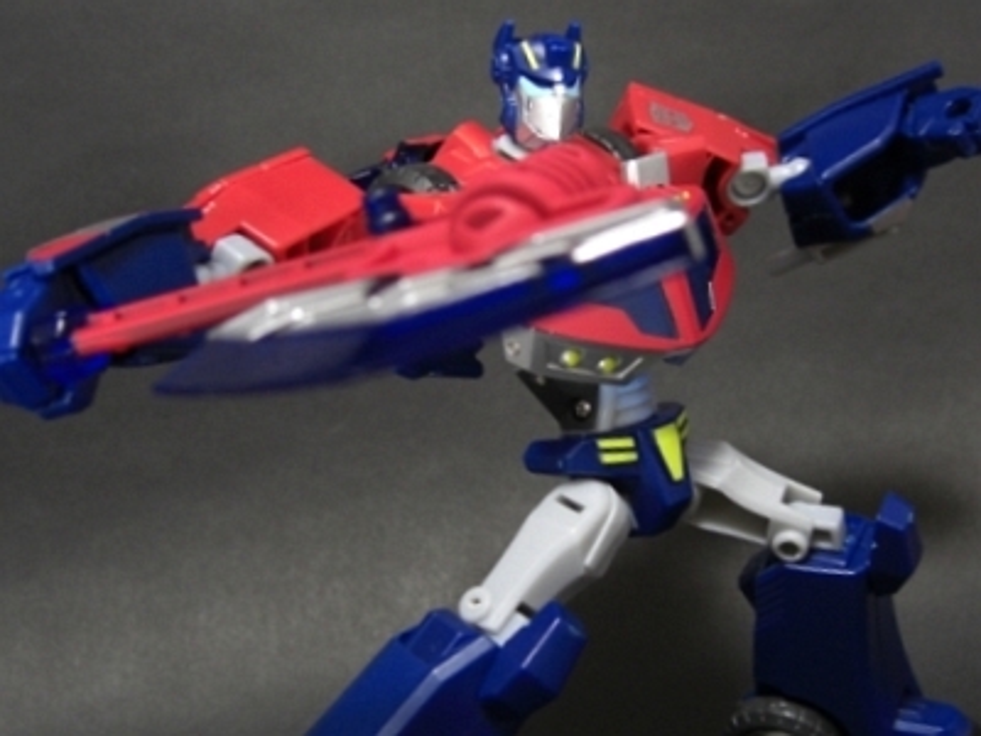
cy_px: 368
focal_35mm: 38
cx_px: 490
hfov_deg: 49.0
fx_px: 1077
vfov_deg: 37.7
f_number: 2.8
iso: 200
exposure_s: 1/6
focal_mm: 7.9
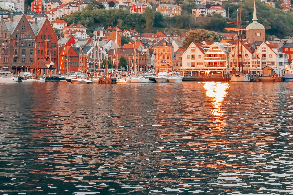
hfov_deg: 23.9
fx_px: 676
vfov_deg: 16.3
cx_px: 40
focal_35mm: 83
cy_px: 34
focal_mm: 26
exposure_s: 1/200
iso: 800
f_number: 7.1
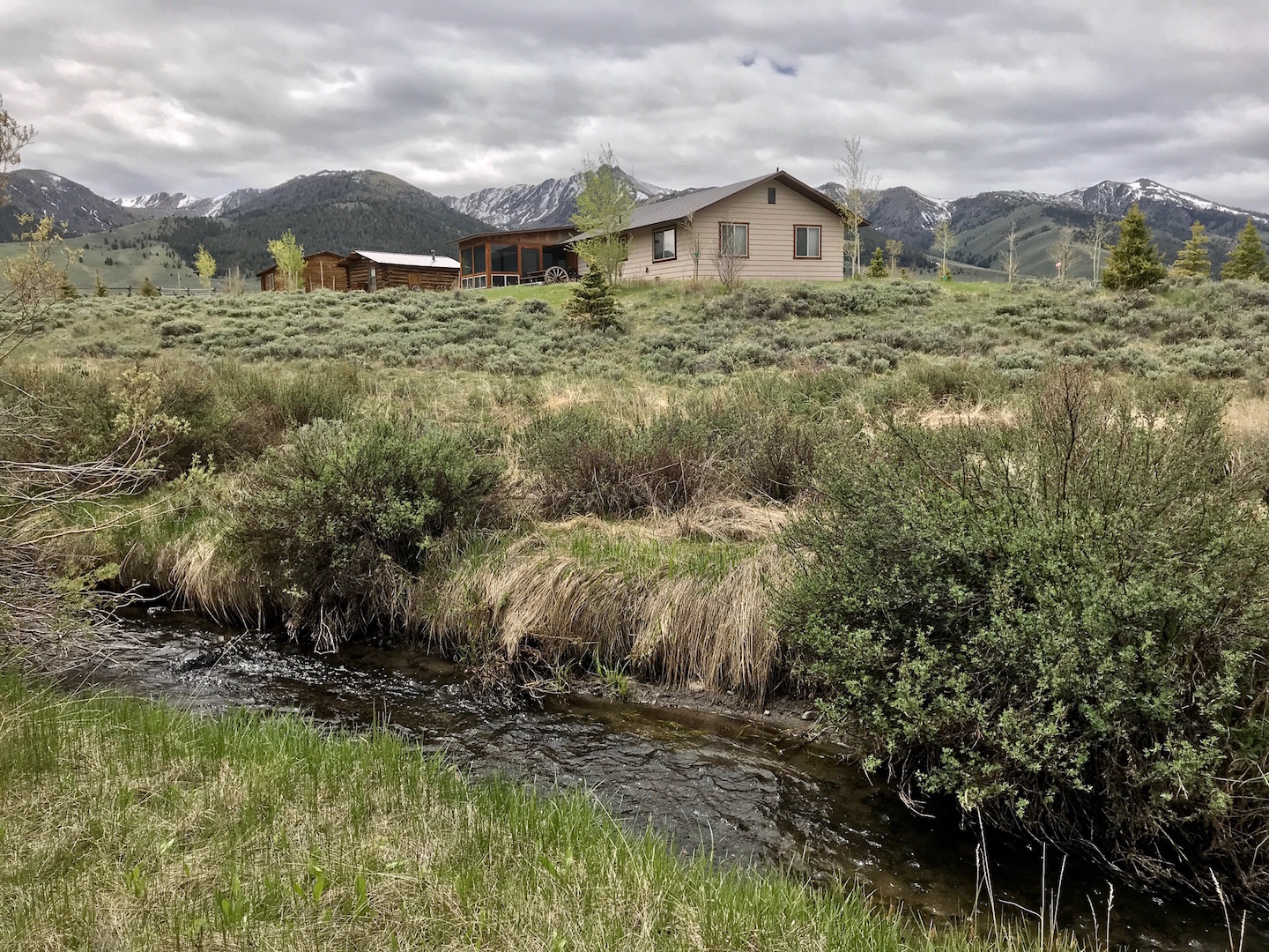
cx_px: 634
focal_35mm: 28
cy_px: 476
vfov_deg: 49.7
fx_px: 1026
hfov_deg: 63.4
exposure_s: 1/2740
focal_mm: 3.99
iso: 20
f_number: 1.8
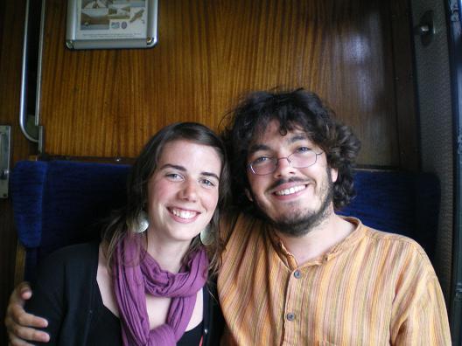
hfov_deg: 49.0
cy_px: 173
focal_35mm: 38
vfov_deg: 37.7
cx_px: 231
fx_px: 507
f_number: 3.1
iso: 250
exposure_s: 1/50
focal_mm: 6.3
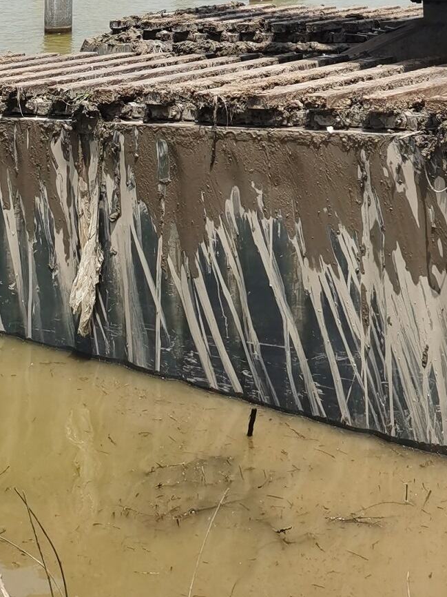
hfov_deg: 16.1
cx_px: 379
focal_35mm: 91
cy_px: -242
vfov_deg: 19.4
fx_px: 1568
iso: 50
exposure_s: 1/2740
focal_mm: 5.58
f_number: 1.8
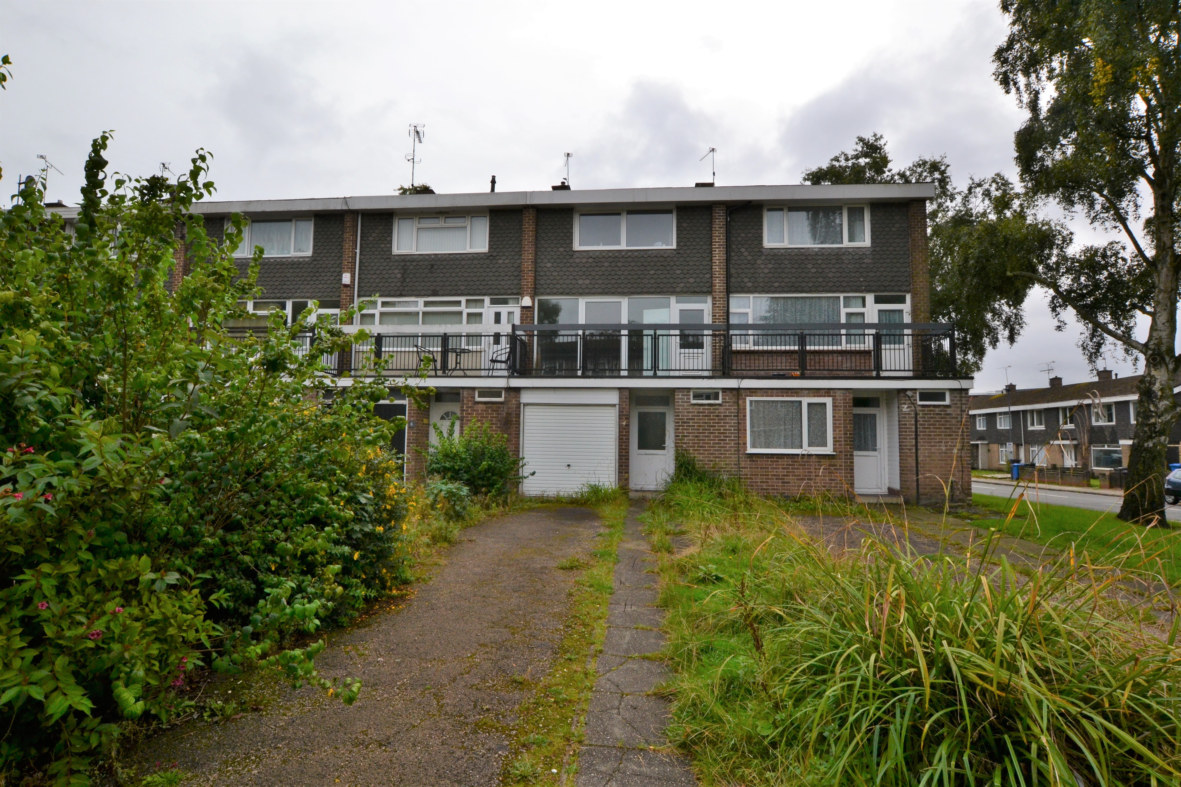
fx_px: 590
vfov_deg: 67.4
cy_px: 394
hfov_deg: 90.0
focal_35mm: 18
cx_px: 590
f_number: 11
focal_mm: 12
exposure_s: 1/400
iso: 400
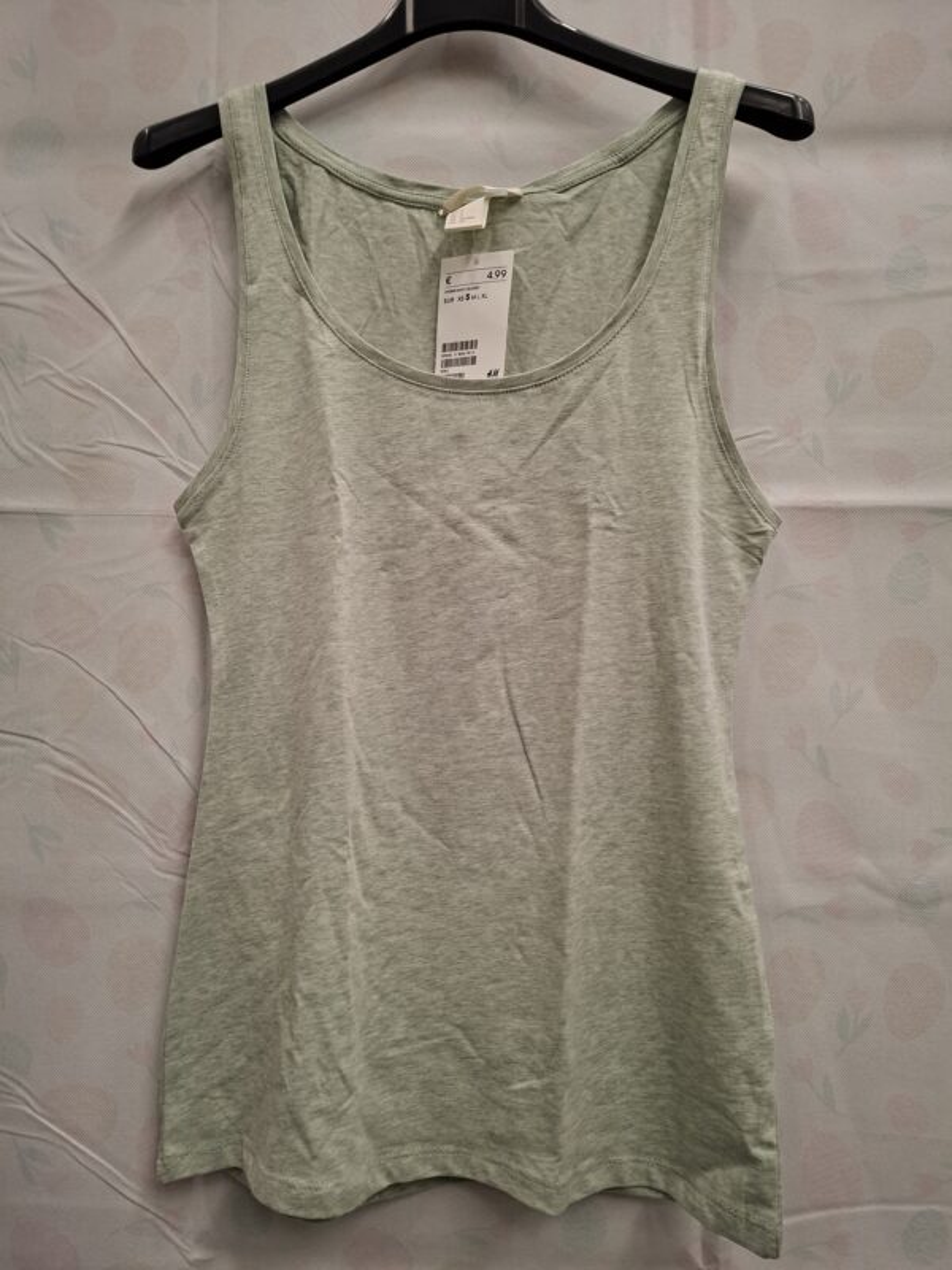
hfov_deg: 58.9
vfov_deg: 73.9
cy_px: 635
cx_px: 476
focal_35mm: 23
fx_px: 843
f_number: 1.8
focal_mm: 5.54
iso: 200
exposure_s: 1/50
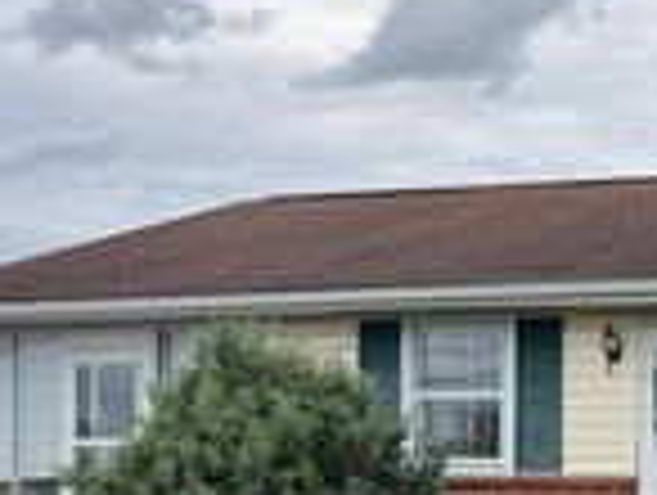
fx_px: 1559
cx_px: 945
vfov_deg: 17.7
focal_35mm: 82
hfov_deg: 20.8
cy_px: 457
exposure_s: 1/2710
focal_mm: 6.76
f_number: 1.78
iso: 80
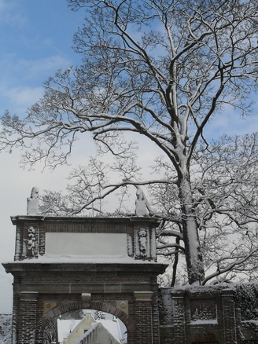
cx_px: 146
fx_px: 477
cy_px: 214
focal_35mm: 48
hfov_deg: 30.2
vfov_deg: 39.4
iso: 100
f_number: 8.4
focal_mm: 6.3
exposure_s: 1/180
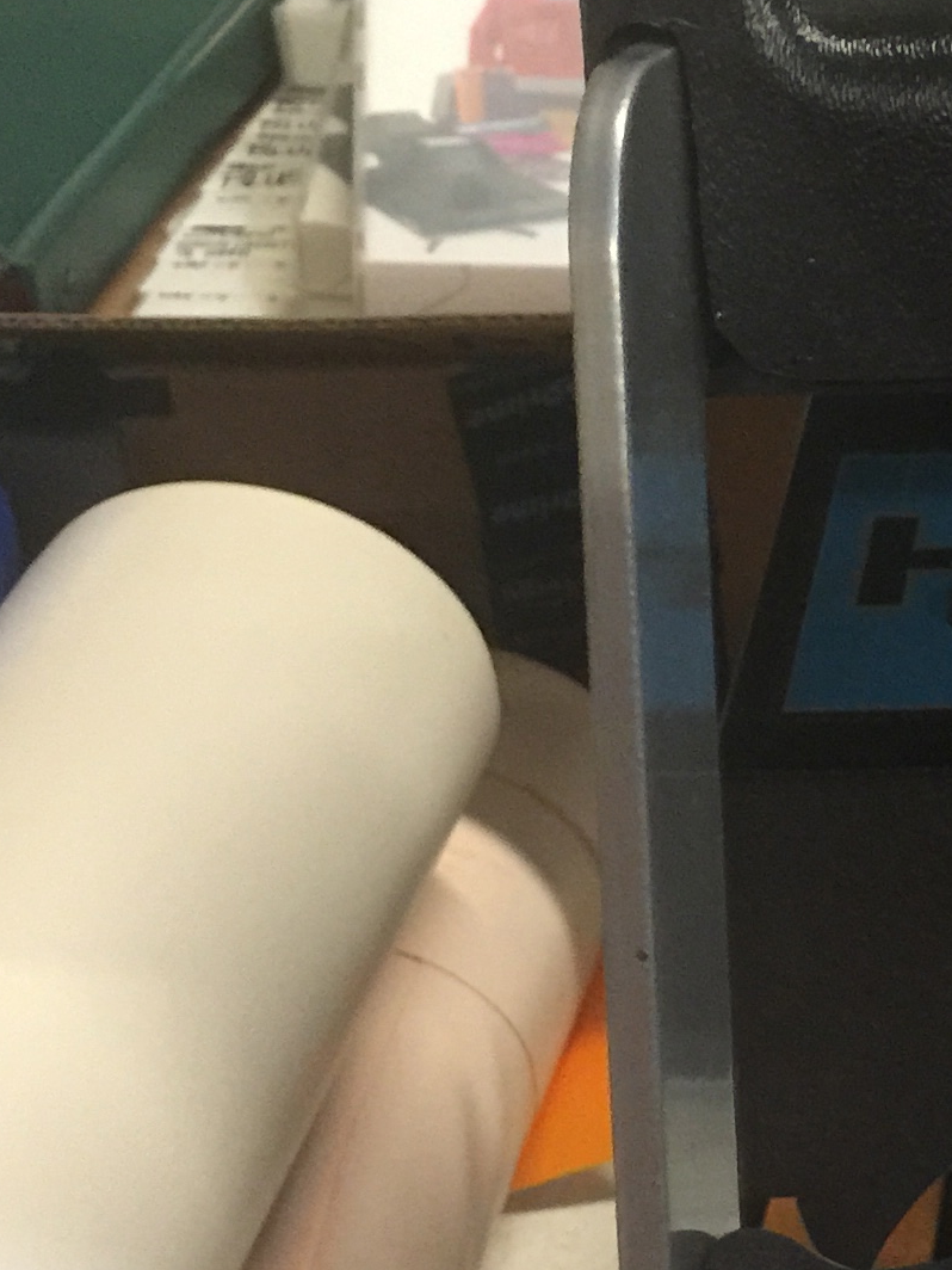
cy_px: 689
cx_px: 1387
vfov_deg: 22.0
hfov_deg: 15.4
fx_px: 3264
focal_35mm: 89
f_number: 2.2
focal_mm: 4.15
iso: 125
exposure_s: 1/15
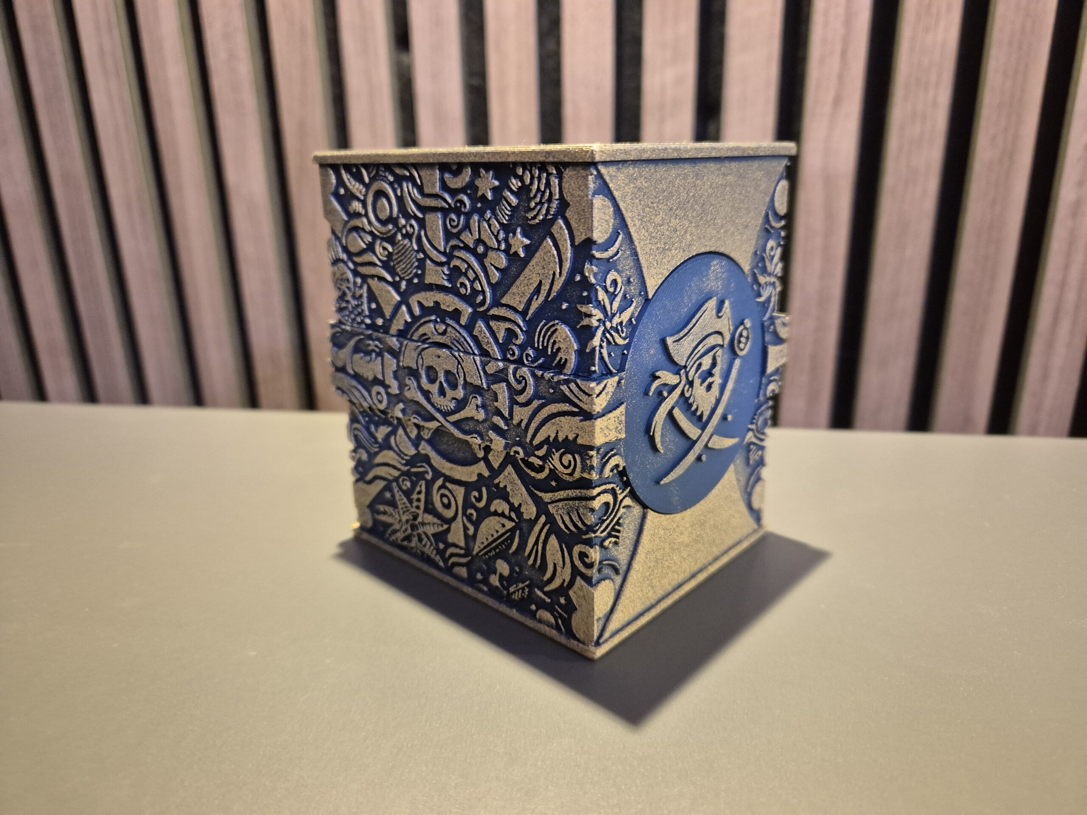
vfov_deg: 58.9
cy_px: 408
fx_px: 722
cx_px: 544
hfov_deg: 73.9
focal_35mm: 23
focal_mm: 5.4
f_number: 1.8
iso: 1250
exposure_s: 1/100
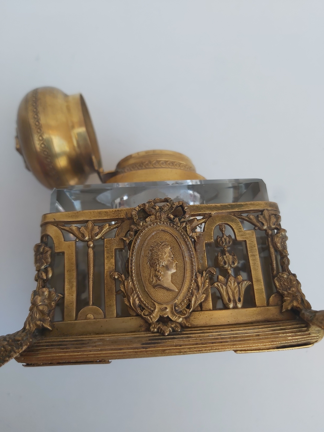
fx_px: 324
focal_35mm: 26
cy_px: 216
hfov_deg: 53.1
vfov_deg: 67.3
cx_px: 162
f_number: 1.7
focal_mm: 3.92
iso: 64
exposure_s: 1/168
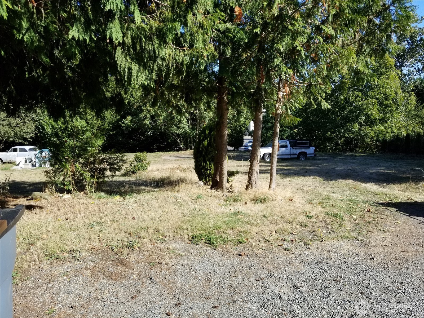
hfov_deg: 67.3
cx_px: 212
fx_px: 318
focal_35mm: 26
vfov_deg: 53.1
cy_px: 159
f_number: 1.7
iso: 50
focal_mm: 4.3
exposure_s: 1/1404
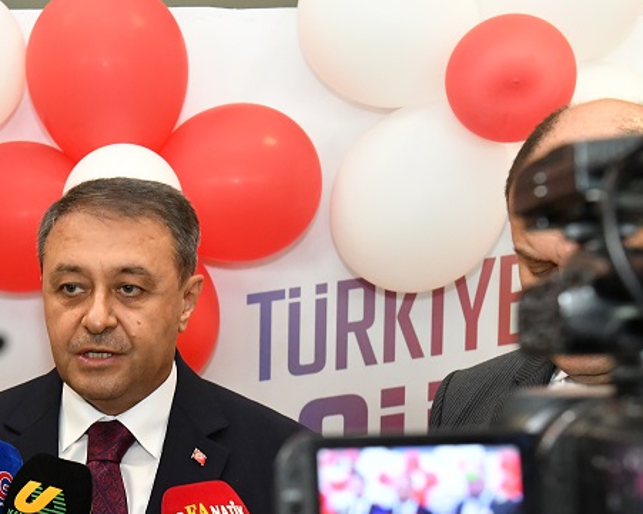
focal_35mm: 87
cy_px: 384
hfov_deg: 21.6
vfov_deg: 17.6
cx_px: 95
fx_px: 1656
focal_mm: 45
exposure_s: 1/160
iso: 5000
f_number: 5.6
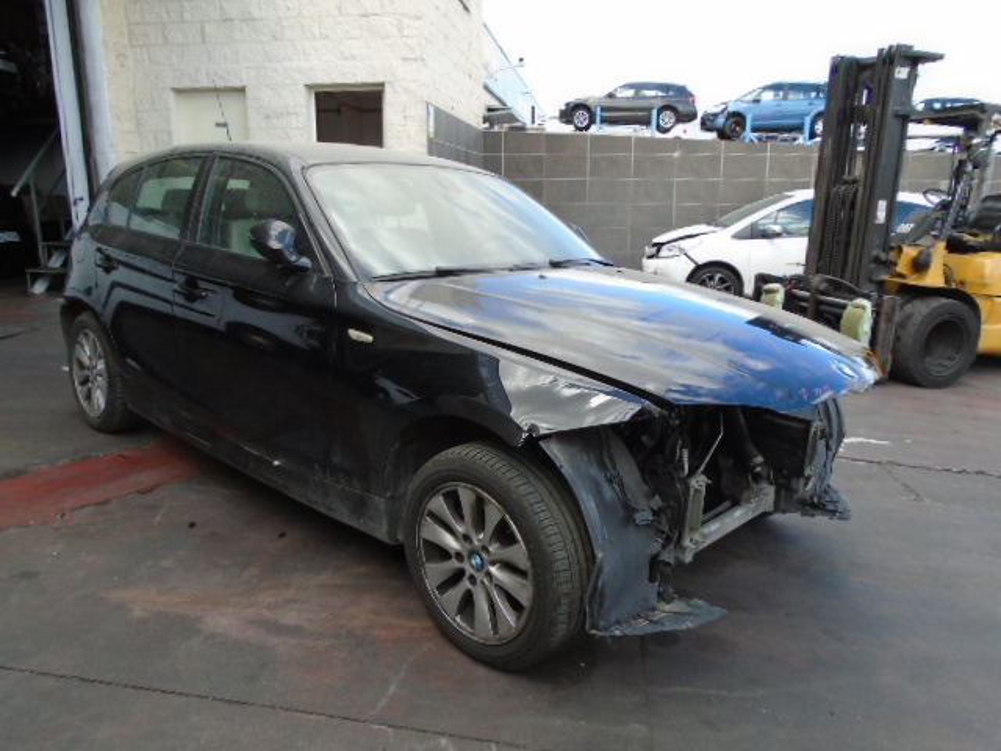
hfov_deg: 67.3
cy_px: 376
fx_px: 752
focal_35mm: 26
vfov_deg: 53.1
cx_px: 500
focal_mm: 4.6
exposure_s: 1/250
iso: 100
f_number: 3.2
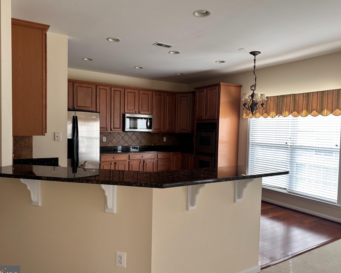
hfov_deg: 66.0
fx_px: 262
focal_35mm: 26
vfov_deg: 54.9
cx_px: 163
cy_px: 139
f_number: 1.78
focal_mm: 6.86
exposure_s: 1/121
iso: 100
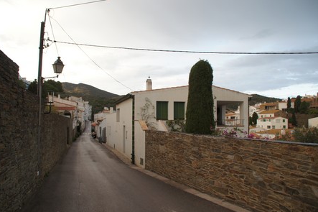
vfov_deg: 46.4
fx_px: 247
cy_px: 109
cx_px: 157
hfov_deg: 65.5
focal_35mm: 28
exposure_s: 1/60
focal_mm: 18
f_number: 5
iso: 100
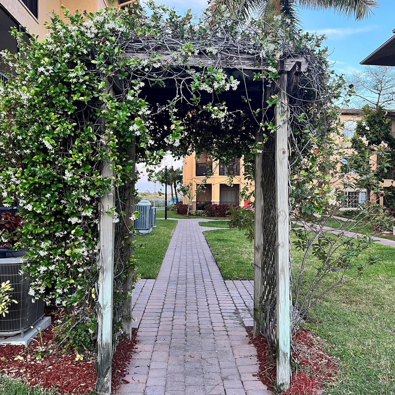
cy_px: 196
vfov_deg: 52.5
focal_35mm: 31
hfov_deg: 52.2
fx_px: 400
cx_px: 235
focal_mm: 5.7
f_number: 1.5
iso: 125
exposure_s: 1/94
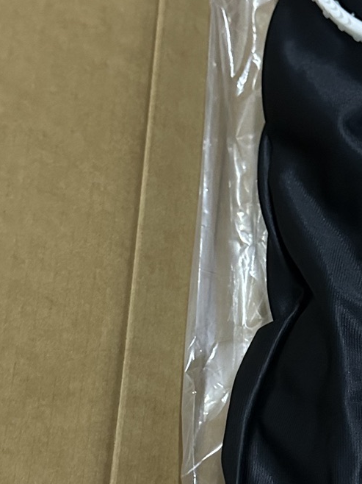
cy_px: 341
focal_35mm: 73
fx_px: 1019
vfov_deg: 26.5
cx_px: 301
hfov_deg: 19.9
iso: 800
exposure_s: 1/33
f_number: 1.78
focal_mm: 6.86
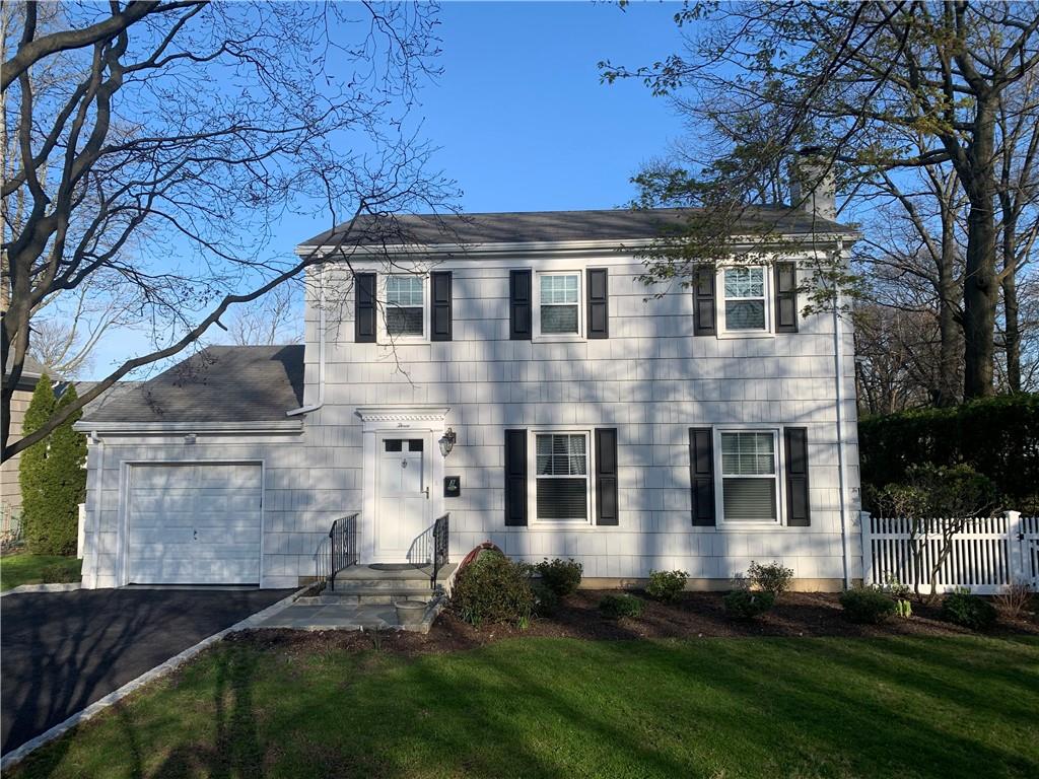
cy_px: 390
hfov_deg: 67.3
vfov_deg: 53.1
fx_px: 780
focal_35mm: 26
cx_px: 520
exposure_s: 1/1468
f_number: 1.8
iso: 25
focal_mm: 4.25
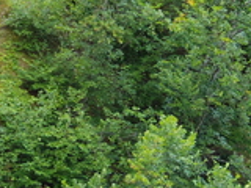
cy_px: 49
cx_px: 0
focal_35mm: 118
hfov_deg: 16.3
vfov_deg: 12.5
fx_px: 856
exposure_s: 1/80
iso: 125
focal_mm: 5
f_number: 2.8
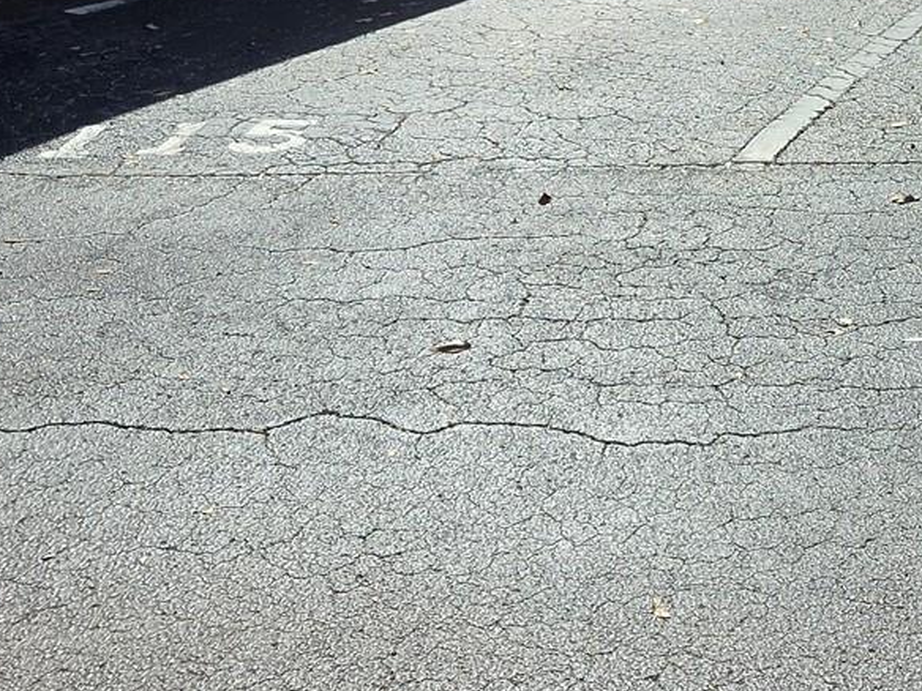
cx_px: 709
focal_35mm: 63
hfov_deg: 30.1
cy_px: 14
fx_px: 1678
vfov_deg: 22.5
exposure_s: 1/3647
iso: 80
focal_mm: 5.4
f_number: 1.8
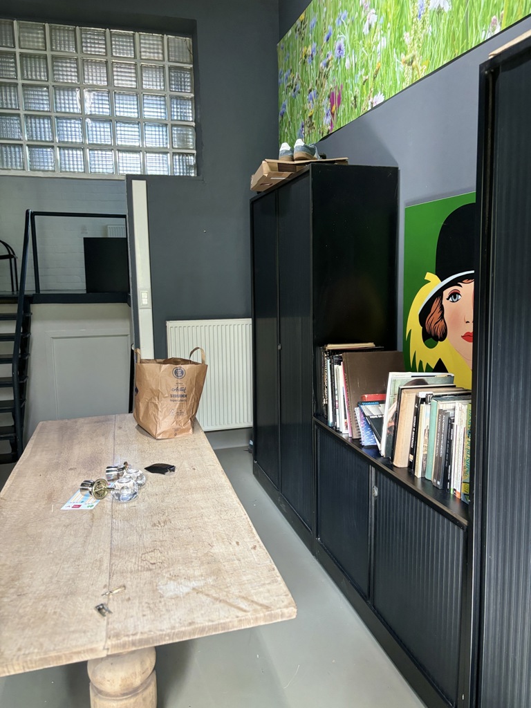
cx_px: 266
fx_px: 532
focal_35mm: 26
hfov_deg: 53.1
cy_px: 354
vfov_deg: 67.3
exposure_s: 1/50
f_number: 1.6
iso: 250
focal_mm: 5.96
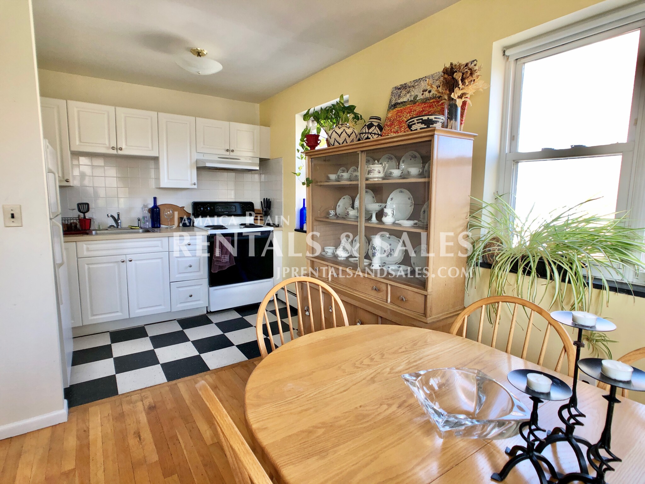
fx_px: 522
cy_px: 242
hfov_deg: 63.4
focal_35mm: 28
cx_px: 322
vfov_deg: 49.7
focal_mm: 3.99
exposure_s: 1/60
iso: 32
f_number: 1.8
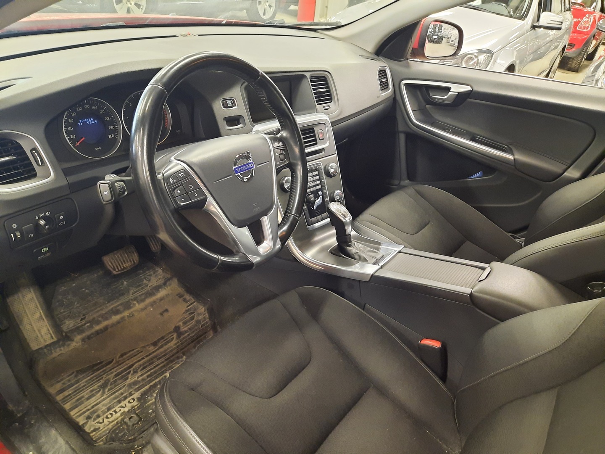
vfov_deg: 54.9
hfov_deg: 69.4
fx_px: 437
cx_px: 302
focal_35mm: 25
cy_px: 227
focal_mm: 4.6
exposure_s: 1/24
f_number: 2
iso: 640
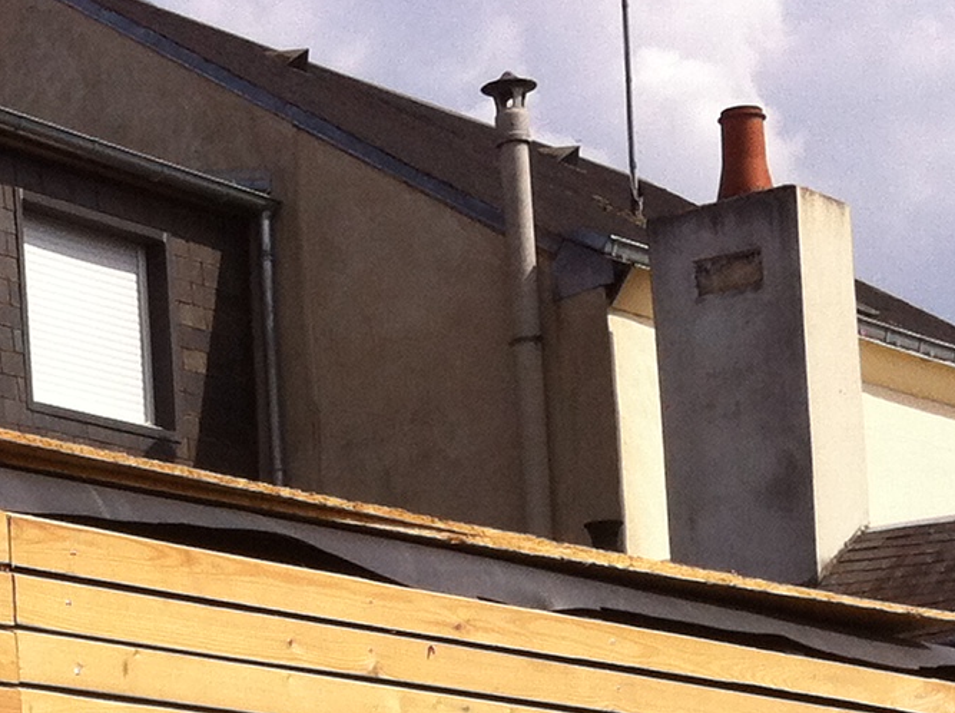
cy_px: 1188
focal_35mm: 136
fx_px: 3746
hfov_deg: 14.2
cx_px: -117
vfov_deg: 10.4
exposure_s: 1/1885
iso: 80
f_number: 2.8
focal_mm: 3.85
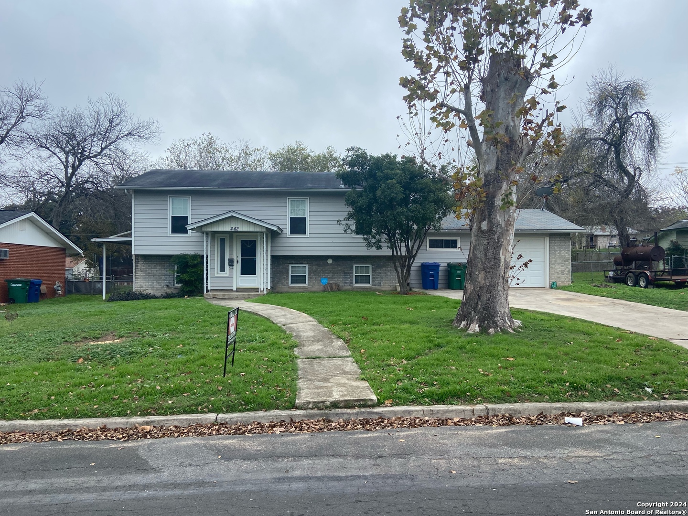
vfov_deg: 53.1
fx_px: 517
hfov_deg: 67.3
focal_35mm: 26
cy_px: 258
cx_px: 344
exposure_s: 1/1543
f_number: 1.8
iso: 32
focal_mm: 4.25
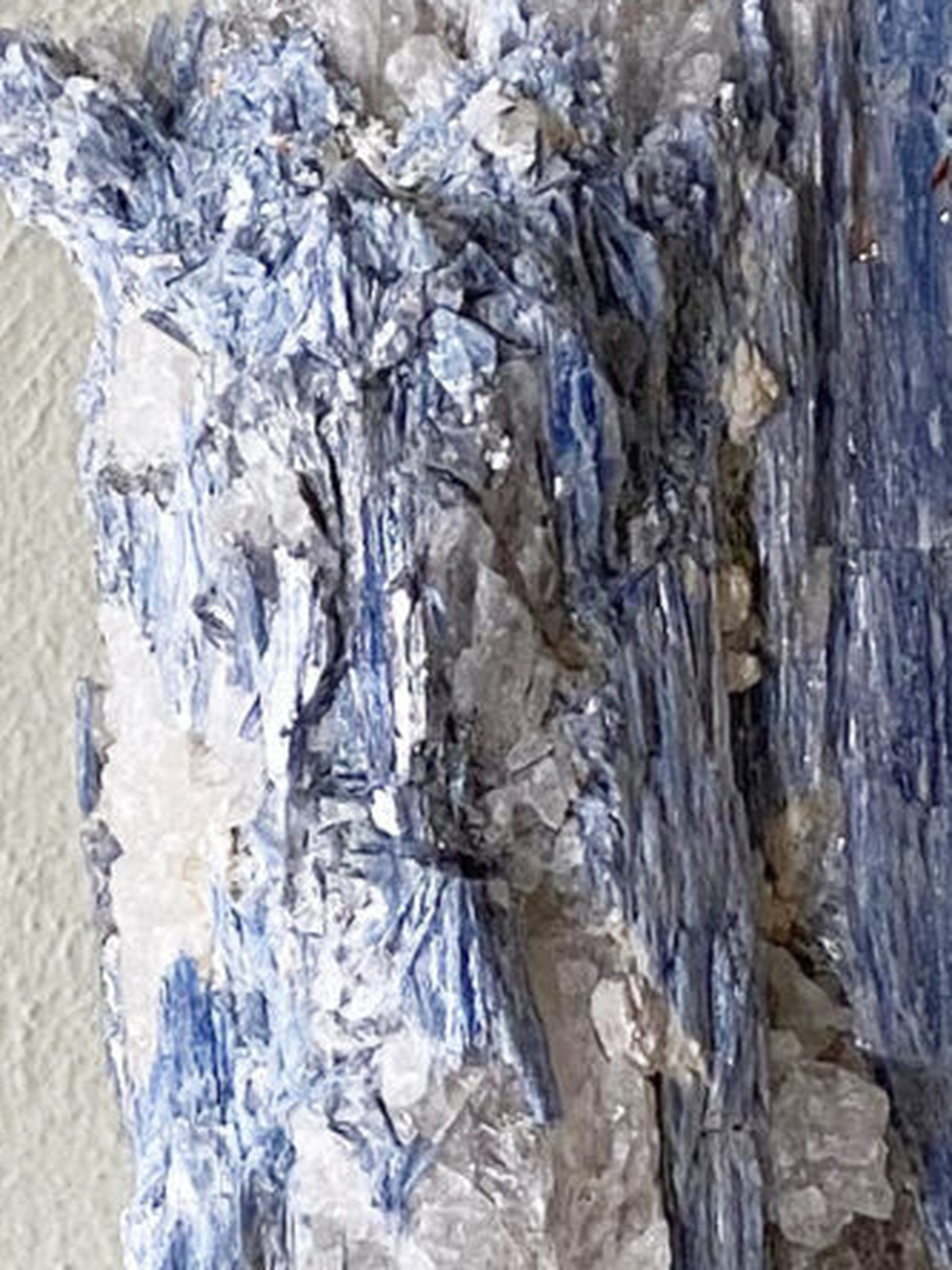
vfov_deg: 13.2
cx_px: 643
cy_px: 629
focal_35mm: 150
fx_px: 5500
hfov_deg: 9.9
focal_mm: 4.25
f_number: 1.8
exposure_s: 1/50
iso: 64
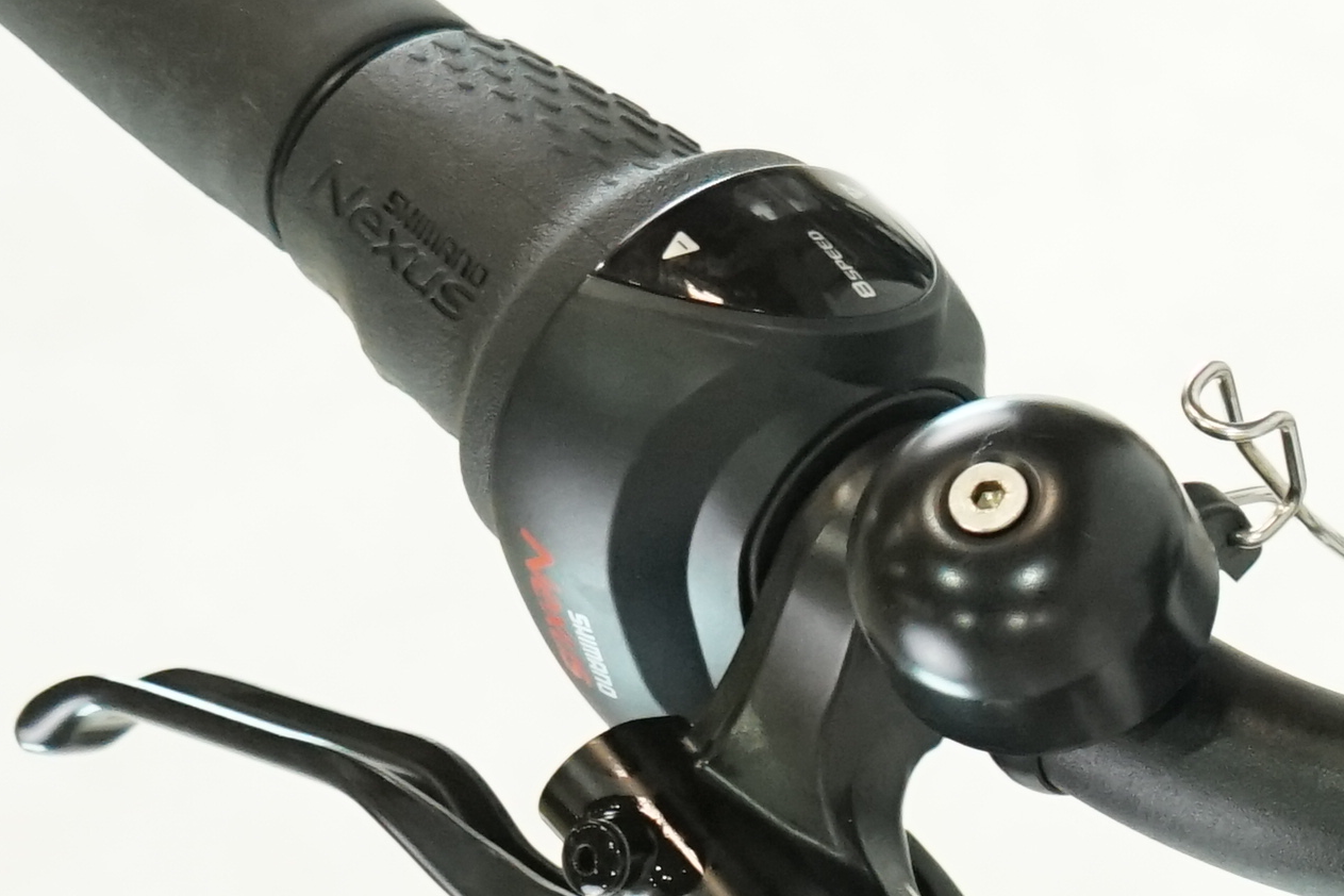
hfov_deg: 13.6
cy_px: 666
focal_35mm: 133
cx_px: 2495
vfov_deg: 10.3
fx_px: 4965
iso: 2500
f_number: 5.6
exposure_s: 1/200
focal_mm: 28
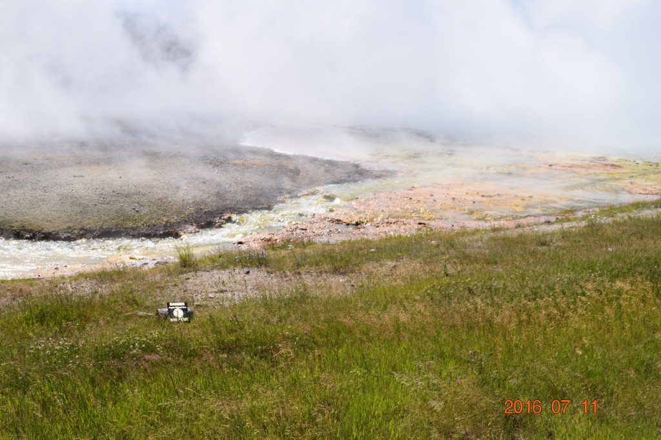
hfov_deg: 51.3
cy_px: 220
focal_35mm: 38
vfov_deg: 35.5
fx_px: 688
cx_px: 330
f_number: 10
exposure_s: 1/200
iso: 100
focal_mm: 25
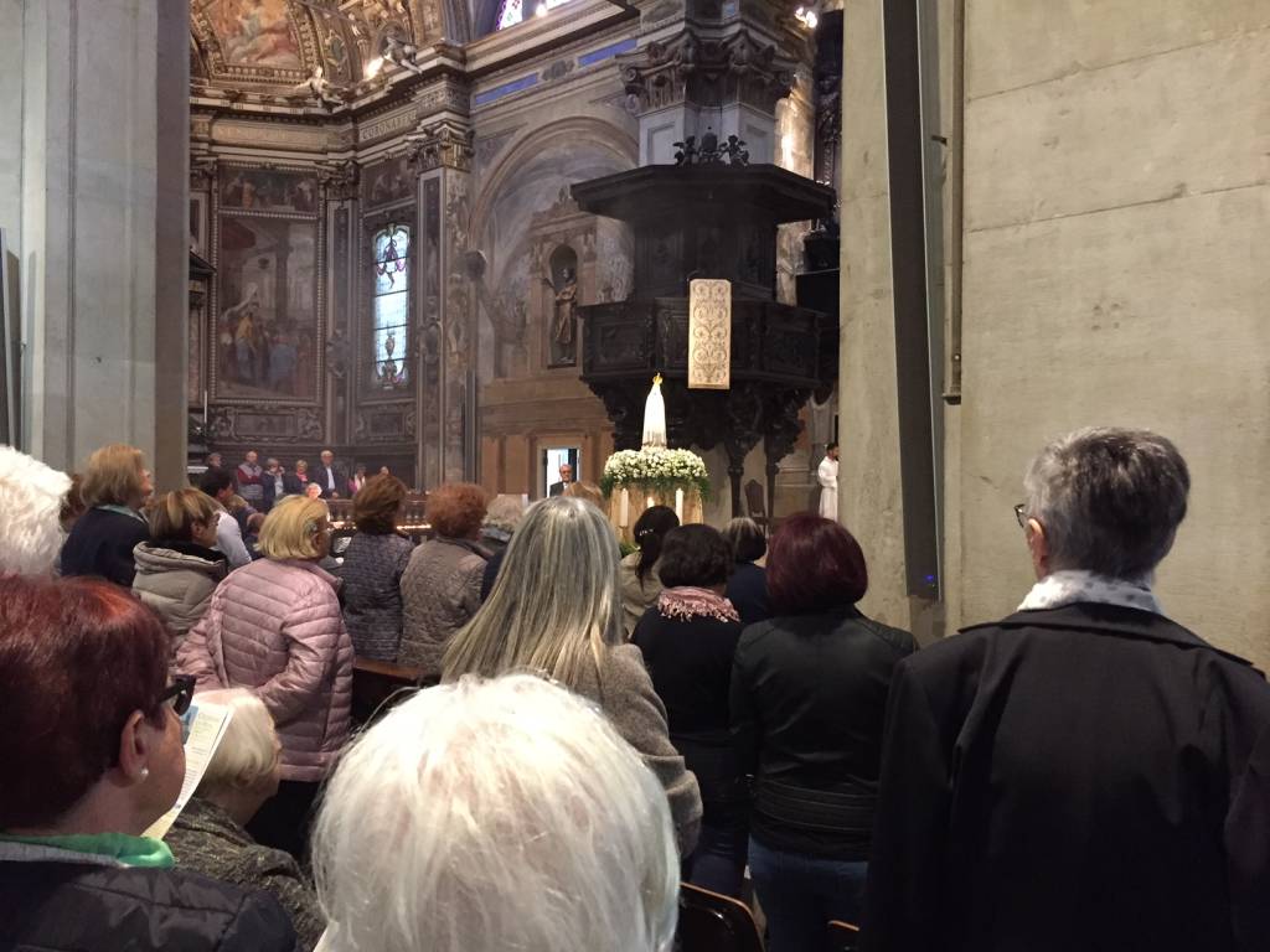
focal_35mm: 29
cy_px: 476
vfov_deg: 48.2
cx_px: 635
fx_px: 1064
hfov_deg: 61.7
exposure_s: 1/17
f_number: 2.2
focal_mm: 4.15
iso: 320
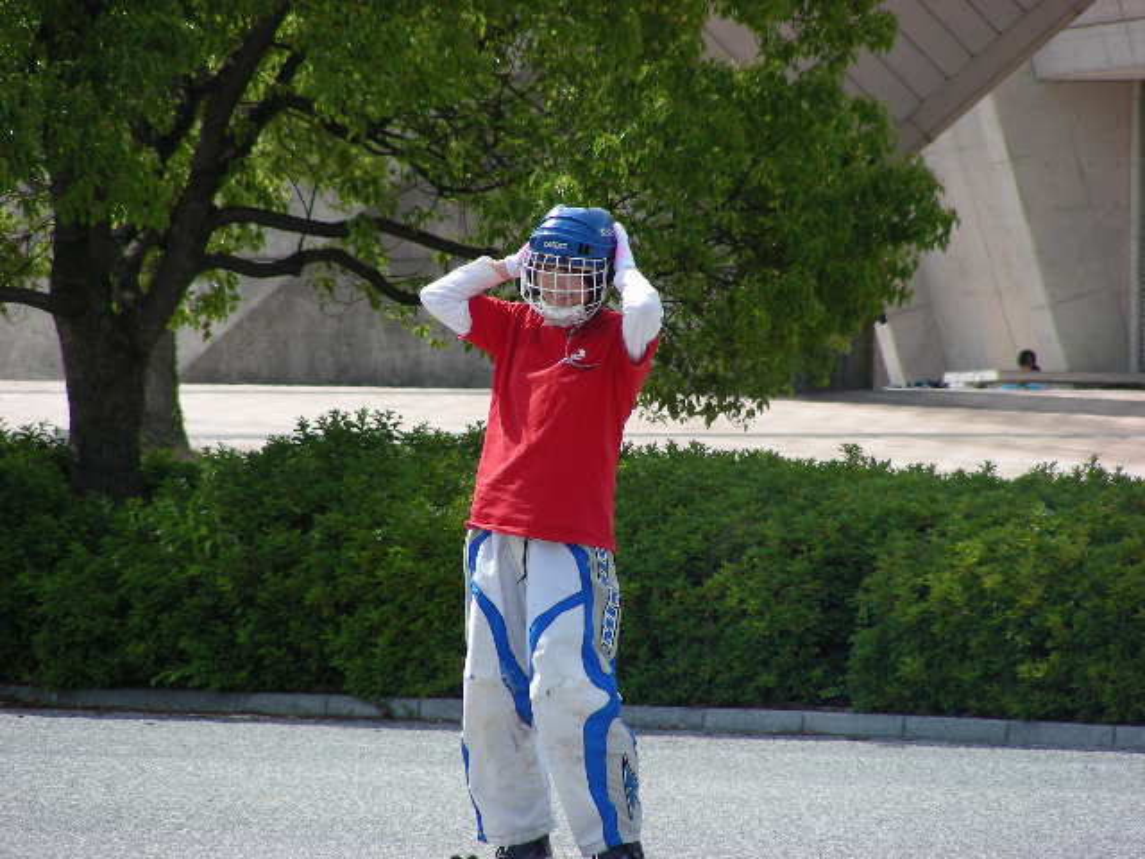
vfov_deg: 3.9
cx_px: 572
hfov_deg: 5.2
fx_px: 12569
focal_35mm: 380
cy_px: 430
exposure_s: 1/459
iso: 50
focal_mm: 63.3
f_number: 4
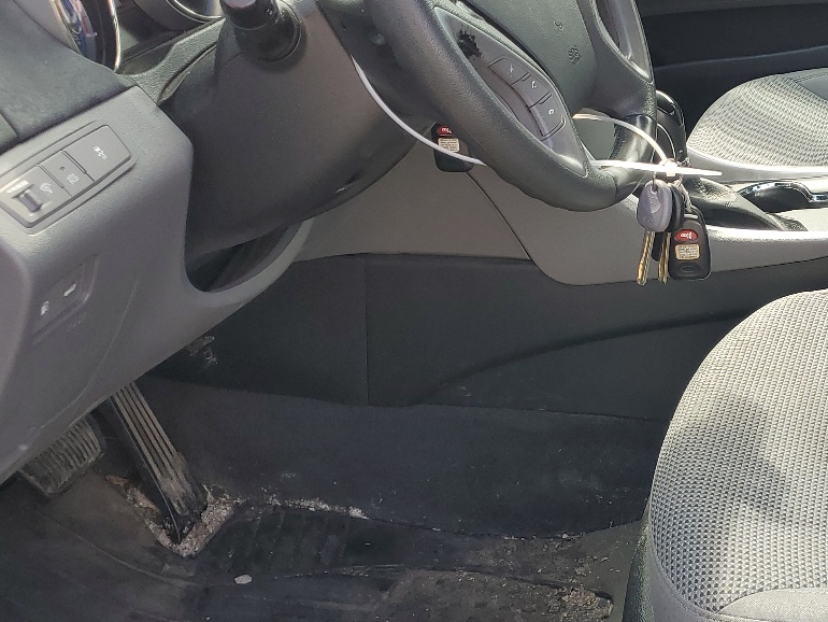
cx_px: 733
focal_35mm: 54
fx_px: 1292
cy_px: 222
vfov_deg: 26.9
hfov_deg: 33.8
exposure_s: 1/323
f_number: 1.5
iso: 50
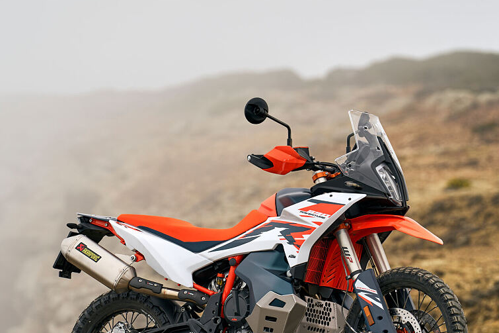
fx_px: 4407
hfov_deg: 6.5
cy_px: 224
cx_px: 222
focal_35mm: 318
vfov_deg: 4.3
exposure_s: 1/640
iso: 50
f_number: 4
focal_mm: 200
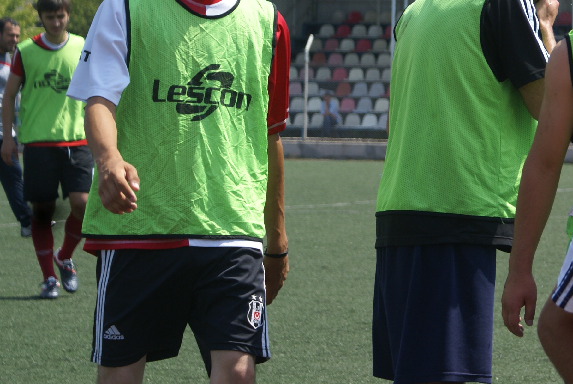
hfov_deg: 9.1
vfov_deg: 6.1
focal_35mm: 224
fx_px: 3570
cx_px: 581
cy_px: 10
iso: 100
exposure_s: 1/320
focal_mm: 70
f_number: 6.3
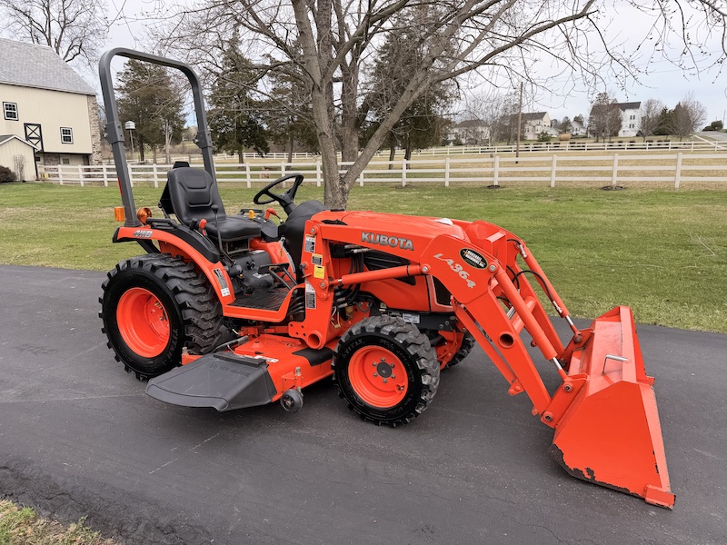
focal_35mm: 24
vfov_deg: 56.8
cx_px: 364
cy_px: 272
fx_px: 504
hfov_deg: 71.6
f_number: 1.78
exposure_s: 1/1901
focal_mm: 6.76
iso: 80
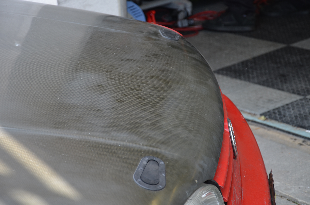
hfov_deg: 19.5
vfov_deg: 13.0
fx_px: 902
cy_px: 102
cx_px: 155
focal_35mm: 105
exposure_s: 1/125
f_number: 5.6
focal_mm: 70
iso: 200
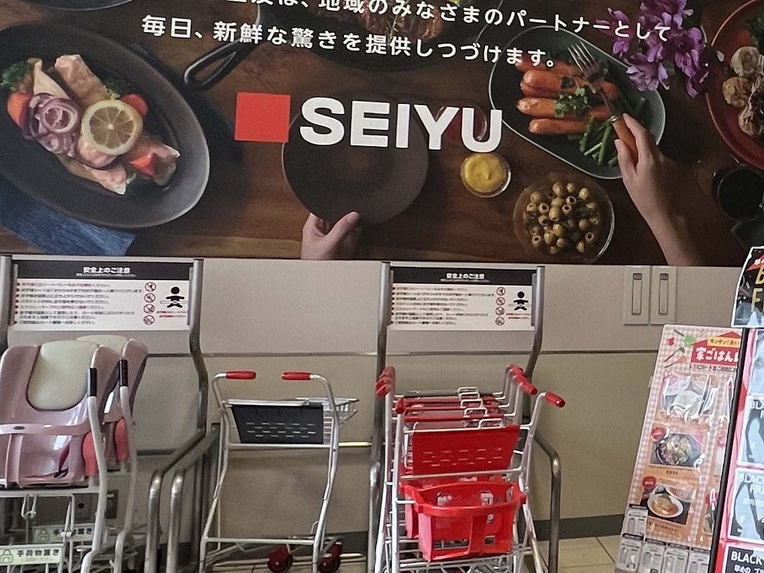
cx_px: 794
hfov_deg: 36.3
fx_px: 1016
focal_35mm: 46
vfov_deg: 31.3
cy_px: 184
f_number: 1.8
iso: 125
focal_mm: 1.57
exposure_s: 1/100
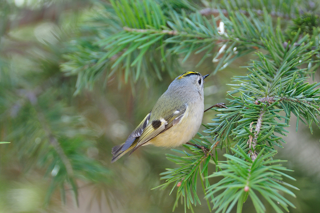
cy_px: 106
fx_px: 8001
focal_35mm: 900
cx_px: 160
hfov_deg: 2.3
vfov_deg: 1.5
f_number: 4
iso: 320
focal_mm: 600
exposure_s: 1/250
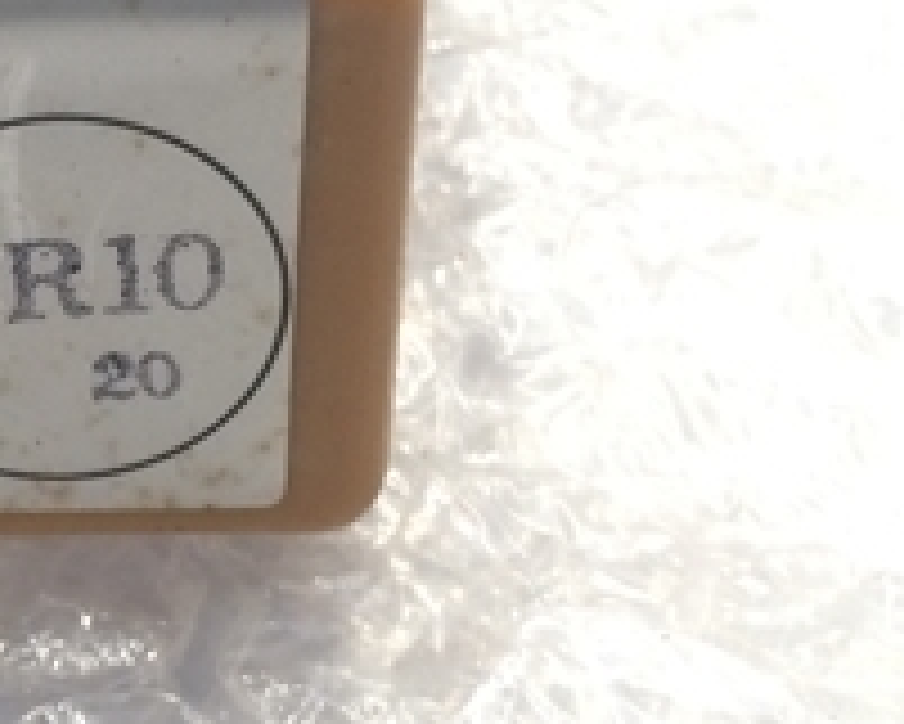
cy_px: 144
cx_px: -18
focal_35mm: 90
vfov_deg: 17.0
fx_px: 2409
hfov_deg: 20.5
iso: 200
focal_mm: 4.15
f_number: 2.2
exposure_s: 1/30
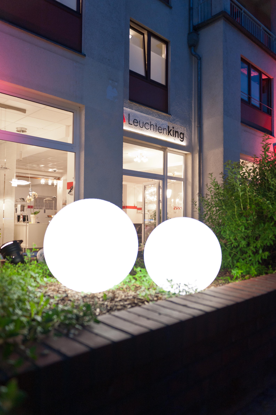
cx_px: 138
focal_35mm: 29
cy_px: 208
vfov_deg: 63.7
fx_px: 334
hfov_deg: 44.9
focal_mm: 29
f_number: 2.8
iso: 1600
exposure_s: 1/160
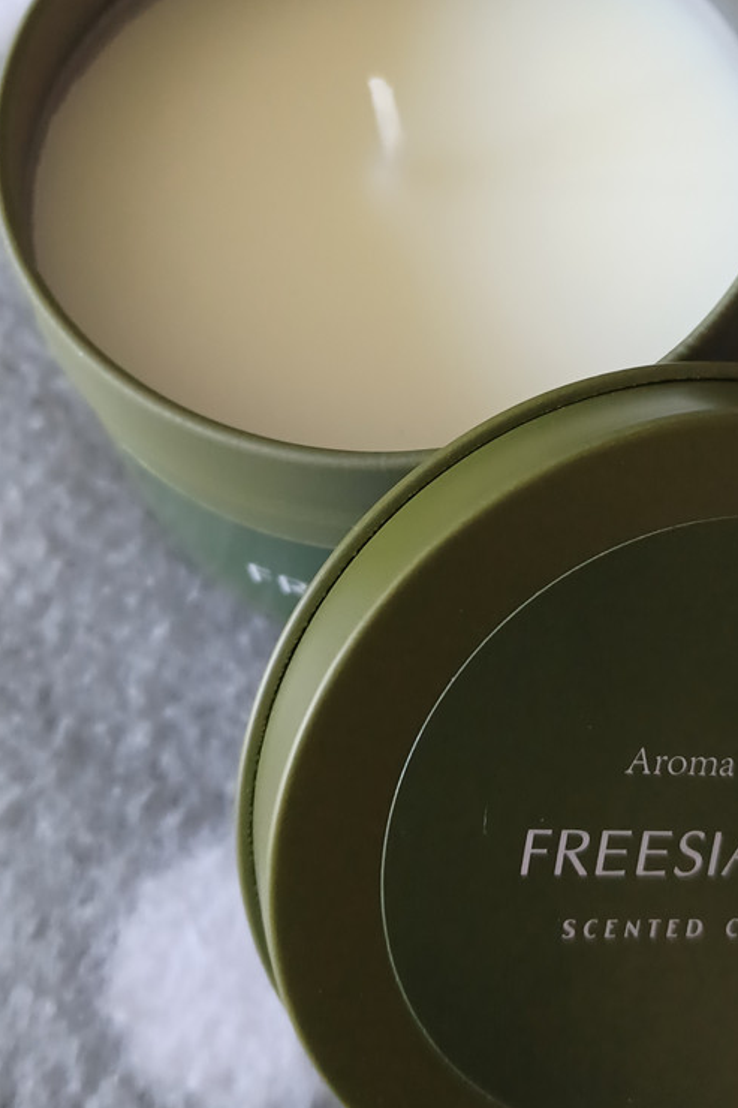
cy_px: 526
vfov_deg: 53.1
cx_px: 542
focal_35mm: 36
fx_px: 1107
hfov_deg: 36.1
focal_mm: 4.6
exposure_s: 1/25
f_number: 1.8
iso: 640
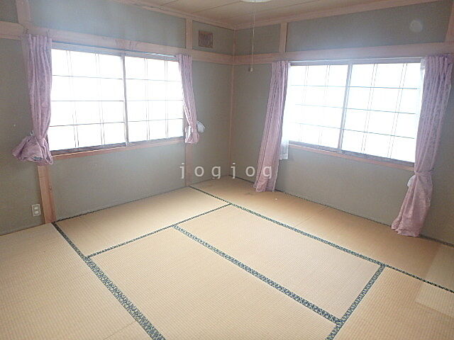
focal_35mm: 21
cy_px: 170
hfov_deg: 79.0
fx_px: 275
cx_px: 227
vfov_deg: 63.4
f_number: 3.5
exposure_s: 1/30
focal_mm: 3.7
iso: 200
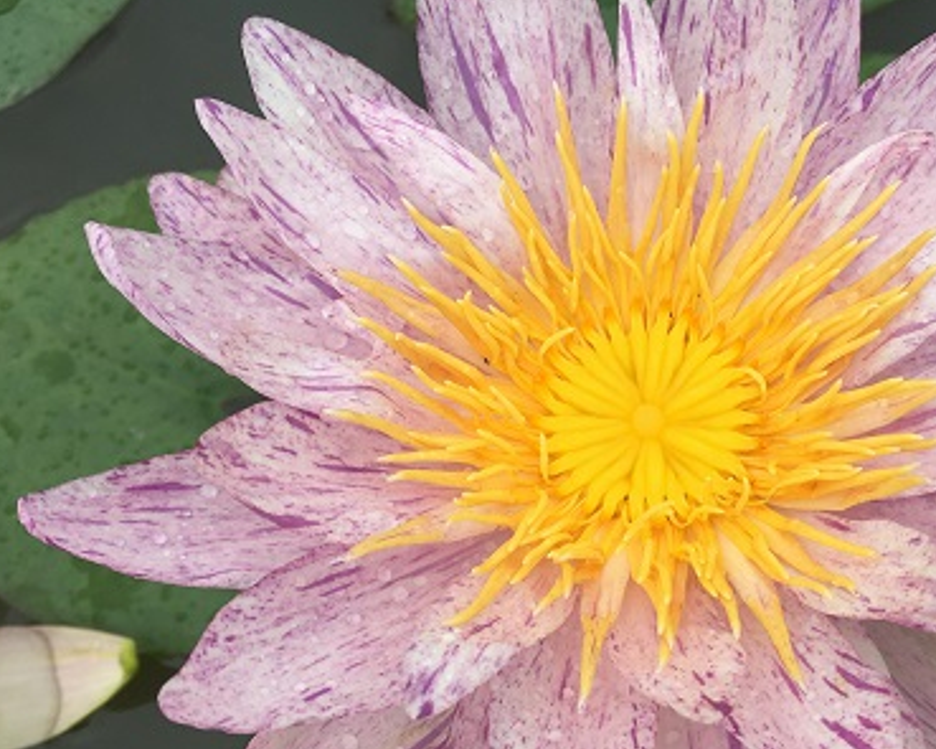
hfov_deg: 39.7
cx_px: 647
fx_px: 1274
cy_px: 432
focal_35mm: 46
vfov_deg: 32.7
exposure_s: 1/769
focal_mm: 4.15
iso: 25
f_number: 2.2
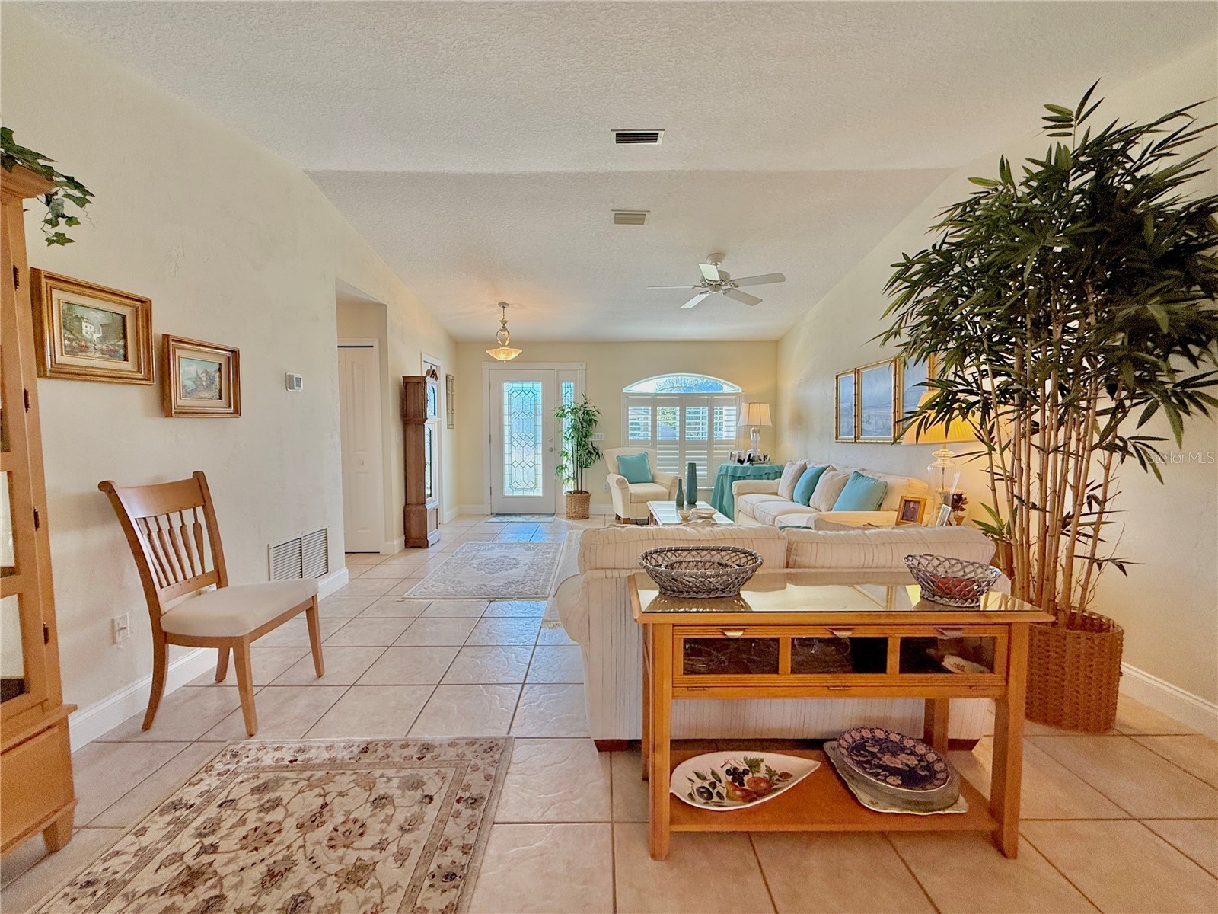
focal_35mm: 14
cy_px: 457
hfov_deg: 102.1
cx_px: 609
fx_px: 493
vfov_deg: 85.7
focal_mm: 2.22
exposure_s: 1/120
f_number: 2.2
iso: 100
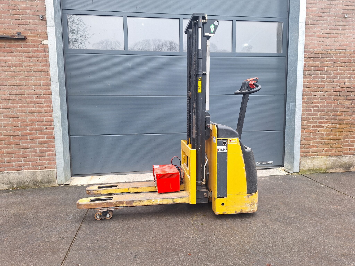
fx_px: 236
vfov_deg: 58.9
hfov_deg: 73.9
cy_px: 133
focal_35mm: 23
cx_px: 178
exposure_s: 1/100
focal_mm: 5.54
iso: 80
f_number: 1.8
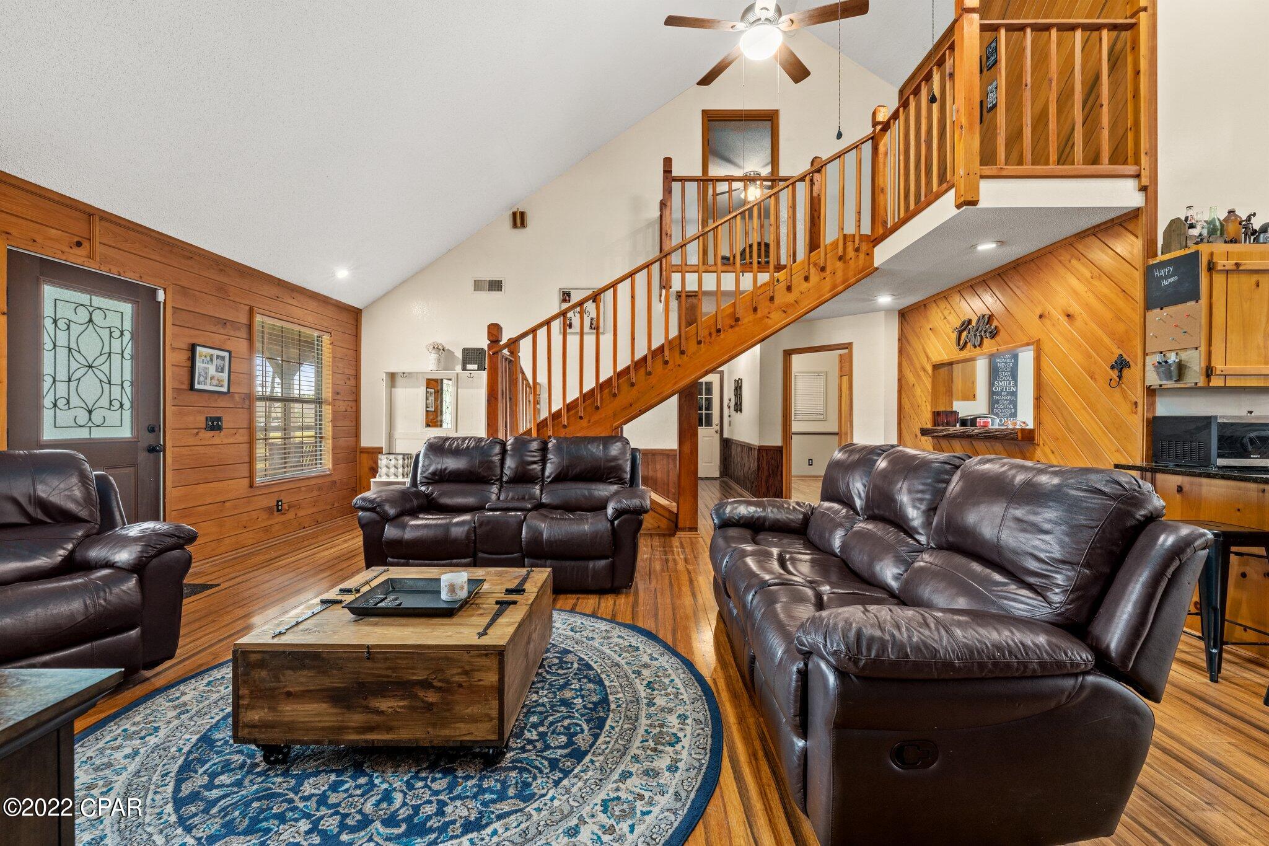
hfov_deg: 100.4
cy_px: 423
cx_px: 634
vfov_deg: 77.3
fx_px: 529
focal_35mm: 15
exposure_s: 1/1.25
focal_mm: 15
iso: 500
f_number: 9
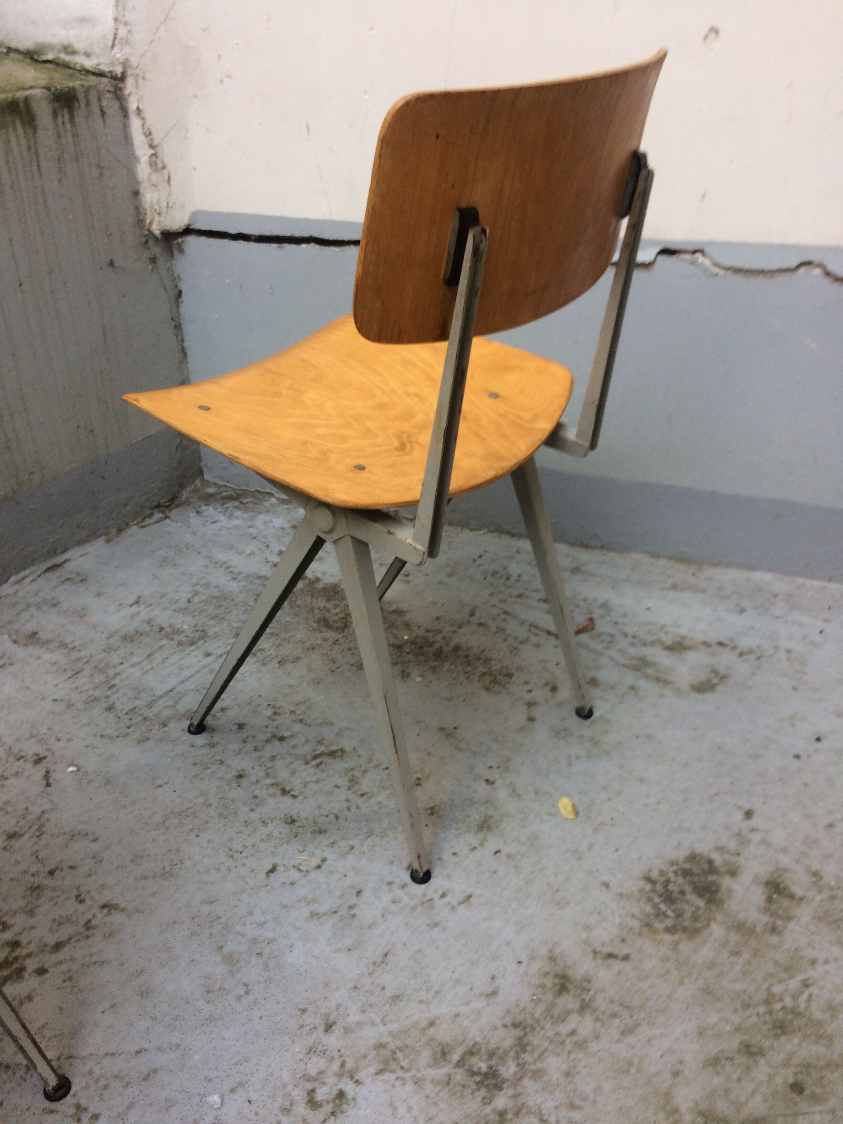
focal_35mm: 29
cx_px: 422
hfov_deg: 48.2
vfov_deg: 61.7
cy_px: 562
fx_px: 942
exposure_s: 1/50
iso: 50
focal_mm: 4.15
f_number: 2.2
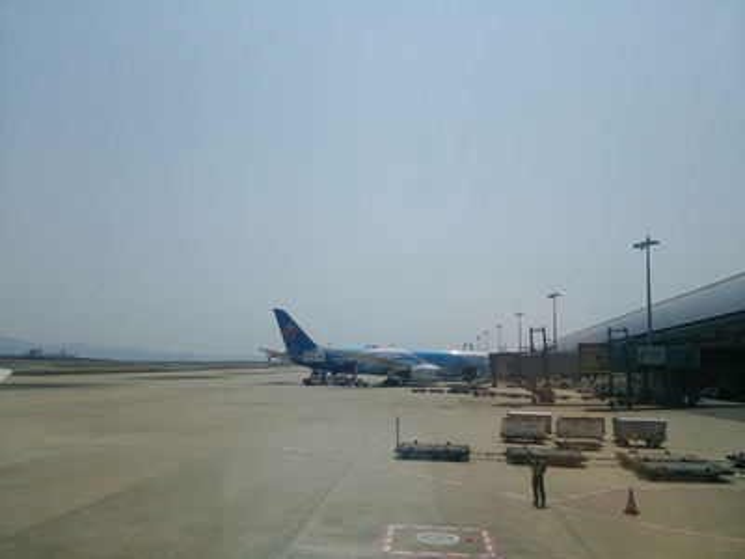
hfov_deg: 60.0
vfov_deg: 46.8
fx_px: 646
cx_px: 372
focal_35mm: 30
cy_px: 280
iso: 40
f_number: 1.94
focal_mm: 4.06
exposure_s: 1/5341
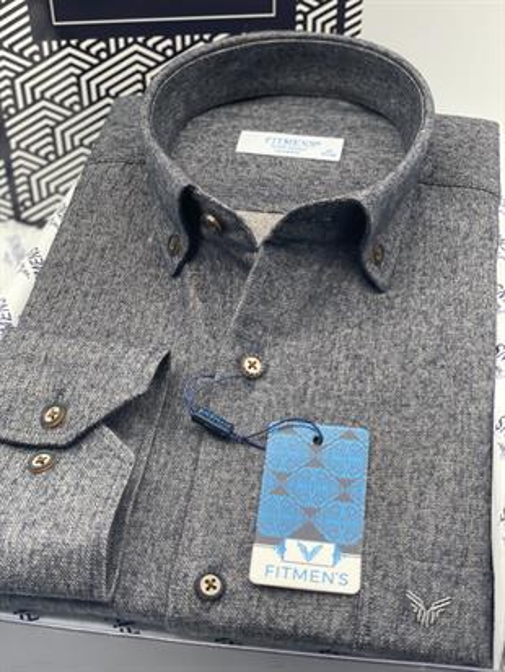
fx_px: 1011
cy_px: 336
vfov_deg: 36.8
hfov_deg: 28.0
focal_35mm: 52
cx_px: 252
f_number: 2
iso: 40
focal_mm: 6
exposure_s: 1/100
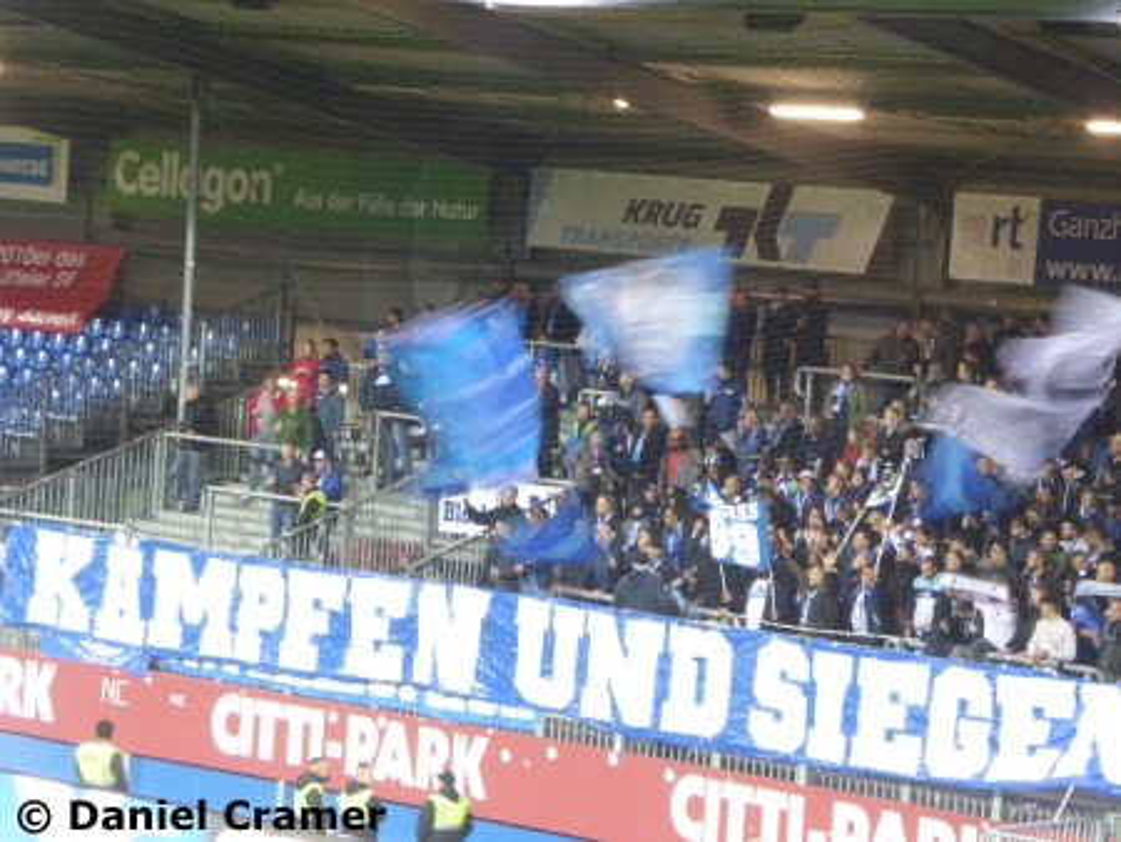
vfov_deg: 10.4
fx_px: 4633
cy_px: 421
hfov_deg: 13.8
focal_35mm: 143
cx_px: 560
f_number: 8
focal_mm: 25.6
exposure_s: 1/5
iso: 400
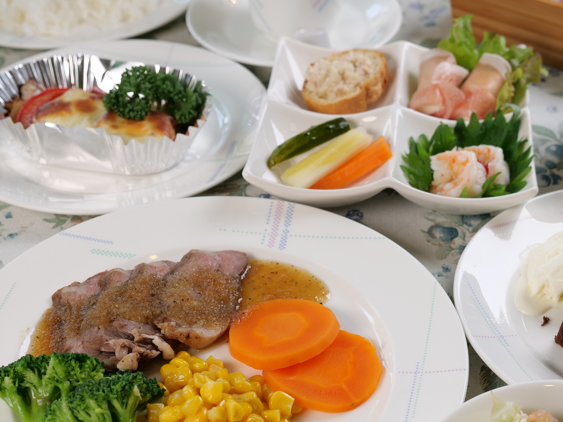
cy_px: 313
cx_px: 369
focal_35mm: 72
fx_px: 1171
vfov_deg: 20.3
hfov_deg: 26.9
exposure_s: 1/160
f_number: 3.5
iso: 200
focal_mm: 23
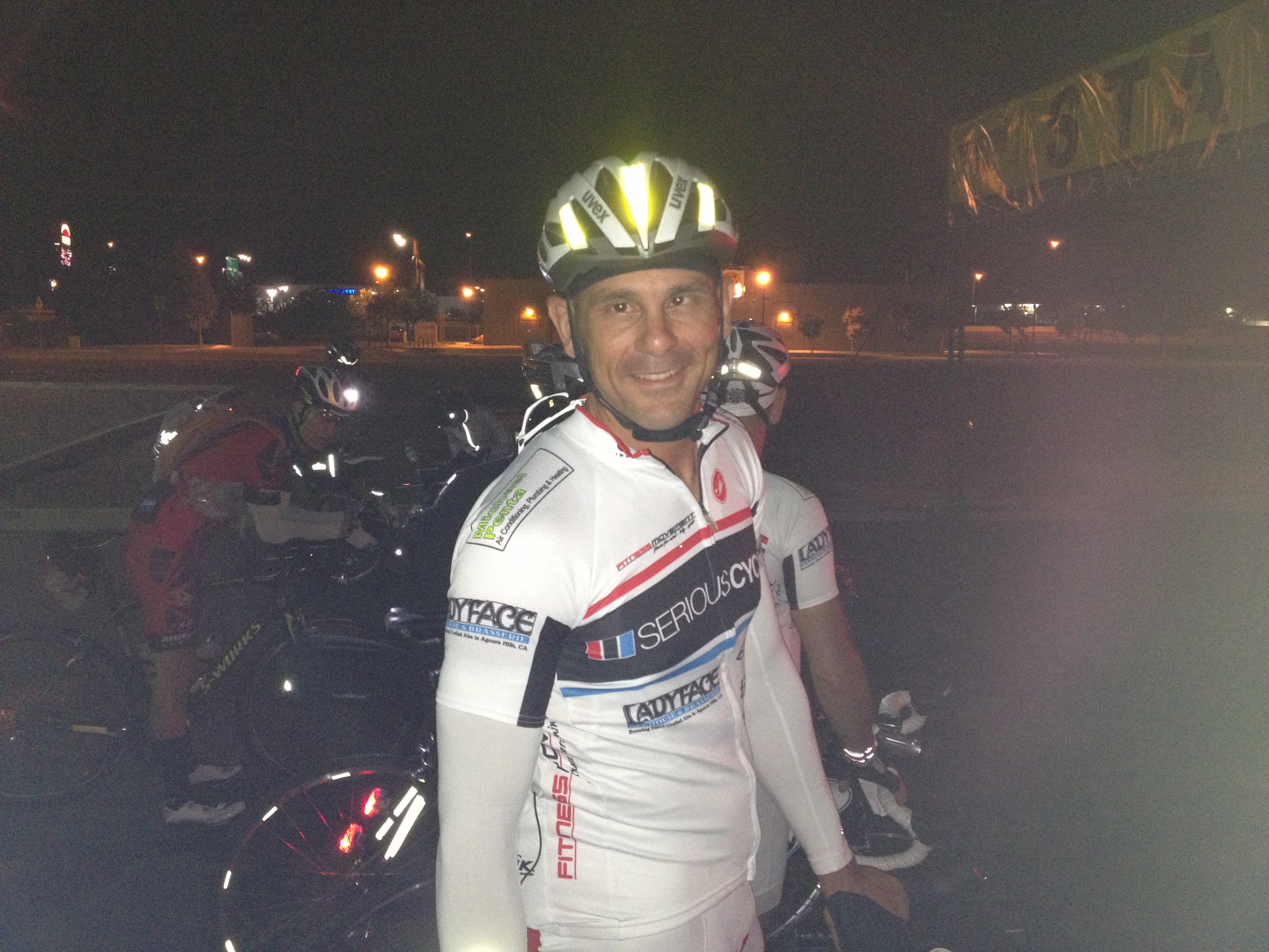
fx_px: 1283
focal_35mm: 35
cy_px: 476
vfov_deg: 40.7
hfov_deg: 52.6
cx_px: 634
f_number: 2.4
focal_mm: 4.28
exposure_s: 1/16
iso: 250
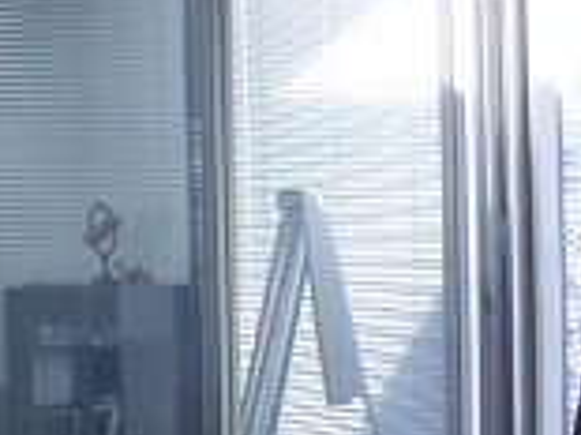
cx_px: 137
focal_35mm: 176
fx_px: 2952
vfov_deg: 8.4
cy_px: 422
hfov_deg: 11.2
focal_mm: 6.3
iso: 100
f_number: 2.8
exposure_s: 1/30
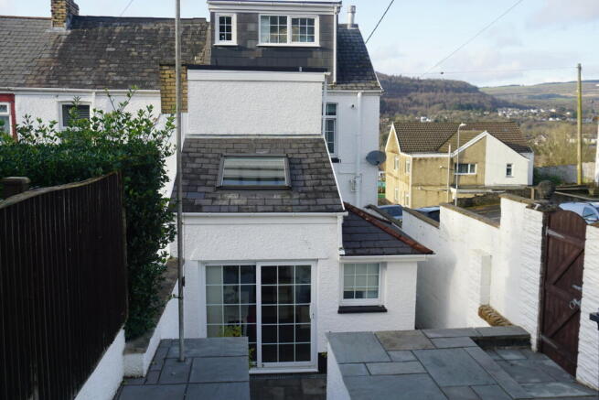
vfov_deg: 41.7
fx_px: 524
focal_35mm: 32
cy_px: 200
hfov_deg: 59.5
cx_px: 300
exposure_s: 1/80
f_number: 8
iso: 100
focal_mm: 21
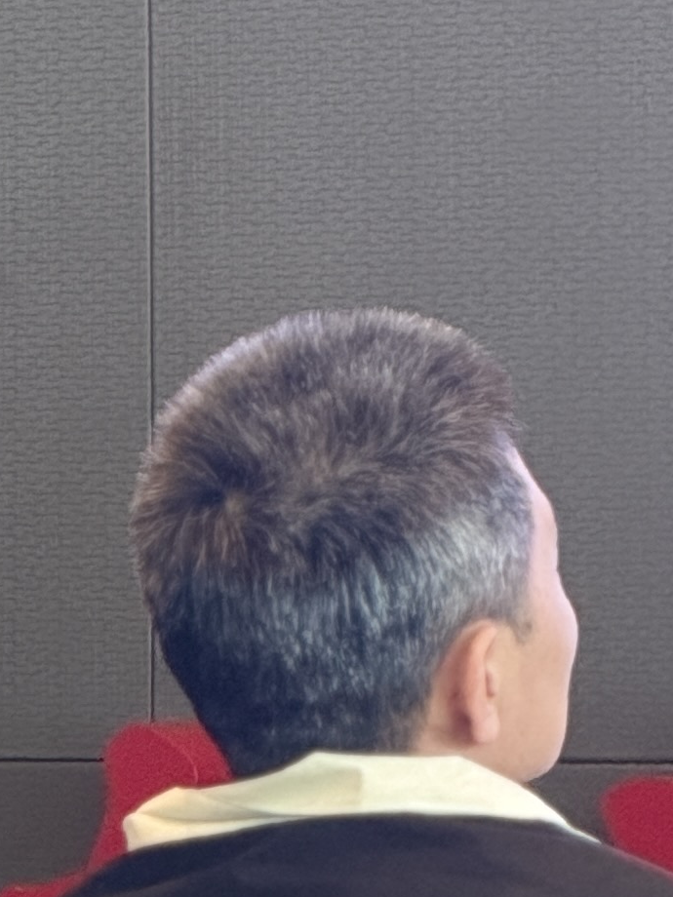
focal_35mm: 526
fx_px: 13635
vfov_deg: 3.8
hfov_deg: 2.8
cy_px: -49
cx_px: -567
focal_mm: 15.66
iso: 320
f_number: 2.8
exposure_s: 1/100
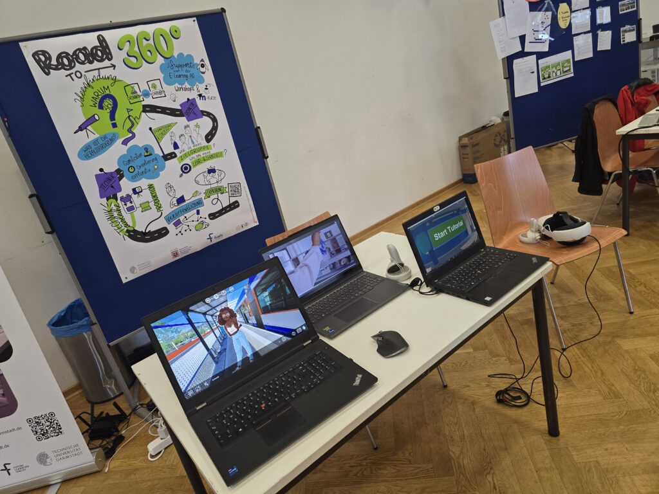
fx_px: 438
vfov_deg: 58.9
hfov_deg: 73.9
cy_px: 247
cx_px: 330
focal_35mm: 23
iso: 250
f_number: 1.7
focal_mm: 6.3
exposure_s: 1/100
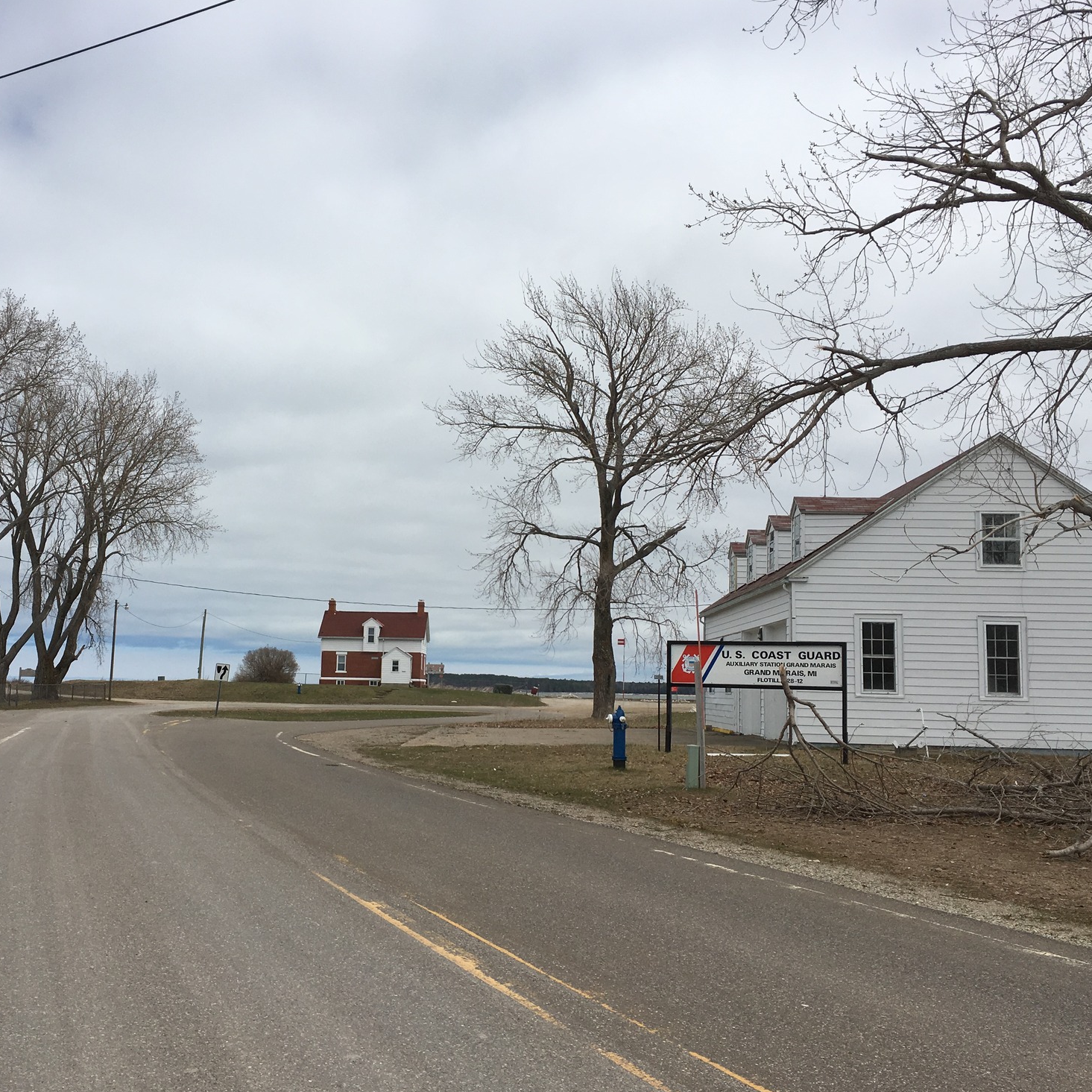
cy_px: 546
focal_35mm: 35
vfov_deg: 47.2
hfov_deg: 47.0
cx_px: 449
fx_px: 1249
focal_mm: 4.15
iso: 25
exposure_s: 1/3077
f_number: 2.2
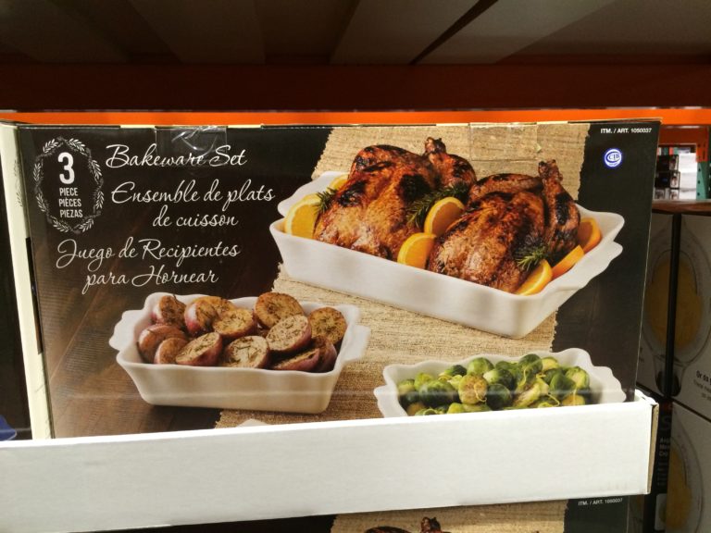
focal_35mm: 29
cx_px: 356
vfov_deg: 48.2
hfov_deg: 61.7
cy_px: 266
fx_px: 596
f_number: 2.2
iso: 160
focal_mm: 4.15
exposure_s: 1/30
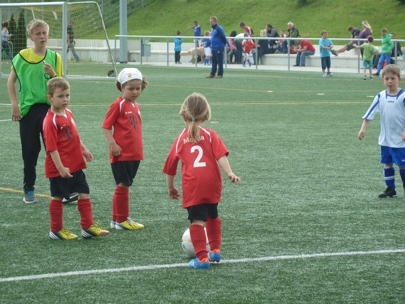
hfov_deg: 8.2
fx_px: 2831
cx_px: 202
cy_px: 152
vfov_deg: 6.1
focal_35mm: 242
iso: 80
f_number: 4.7
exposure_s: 1/125
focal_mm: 39.7
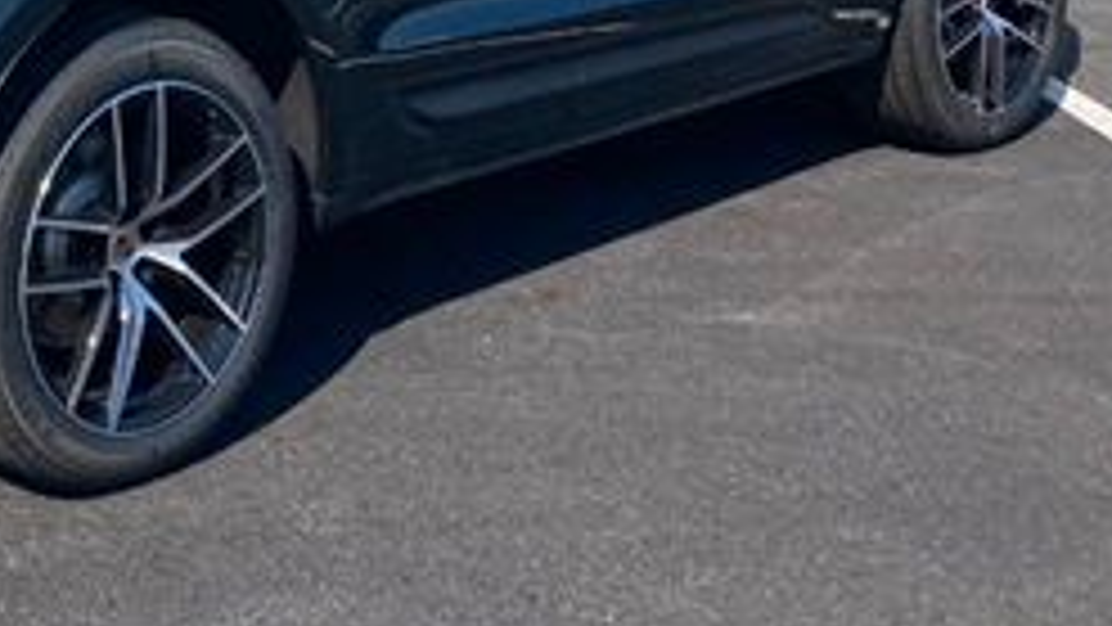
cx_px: 45
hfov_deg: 25.7
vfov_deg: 14.0
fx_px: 2330
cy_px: -396
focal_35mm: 79
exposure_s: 1/3690
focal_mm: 3.99
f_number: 1.8
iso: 25
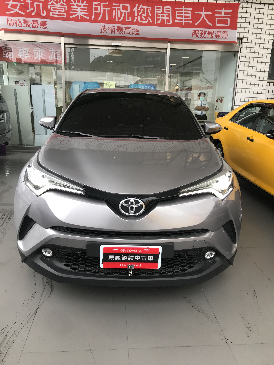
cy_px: 182
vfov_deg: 63.4
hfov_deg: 49.7
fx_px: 296
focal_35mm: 28
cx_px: 137
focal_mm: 3.99
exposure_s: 1/120
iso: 32
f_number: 1.8
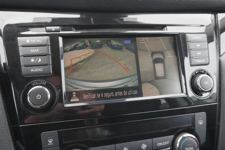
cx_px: 112
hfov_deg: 60.3
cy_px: 75
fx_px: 194
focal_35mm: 31
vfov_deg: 42.3
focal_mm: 20.9
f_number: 9
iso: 2000
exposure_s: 1/125
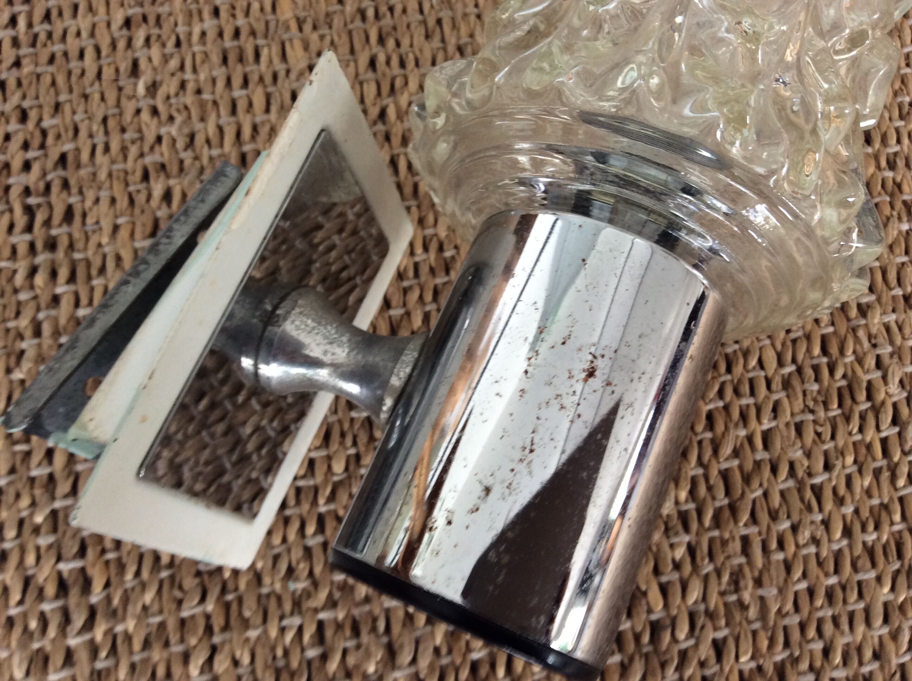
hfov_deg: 56.9
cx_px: 456
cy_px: 340
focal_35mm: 32
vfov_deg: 44.1
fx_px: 842
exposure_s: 1/25
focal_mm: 3.3
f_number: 2.4
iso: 64
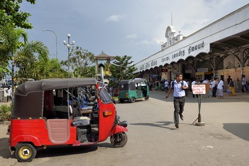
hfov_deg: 53.1
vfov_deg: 36.9
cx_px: 124
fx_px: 249
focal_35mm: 36
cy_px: 83
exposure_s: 1/250
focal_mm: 36
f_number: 13
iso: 200
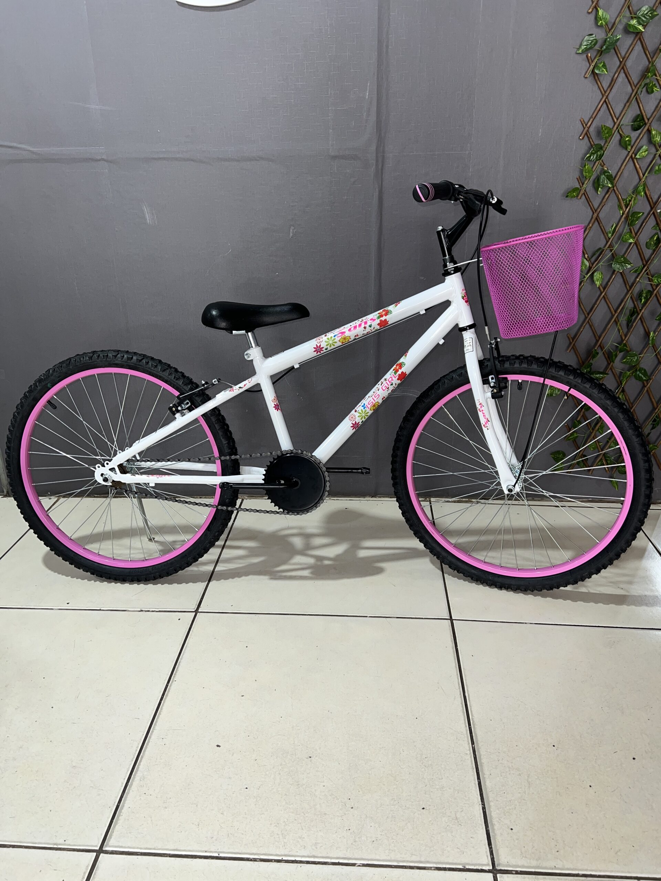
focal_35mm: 26
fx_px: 662
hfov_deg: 53.1
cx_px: 330
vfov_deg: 67.3
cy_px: 440
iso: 40
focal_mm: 5.7
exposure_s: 1/36
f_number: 1.5
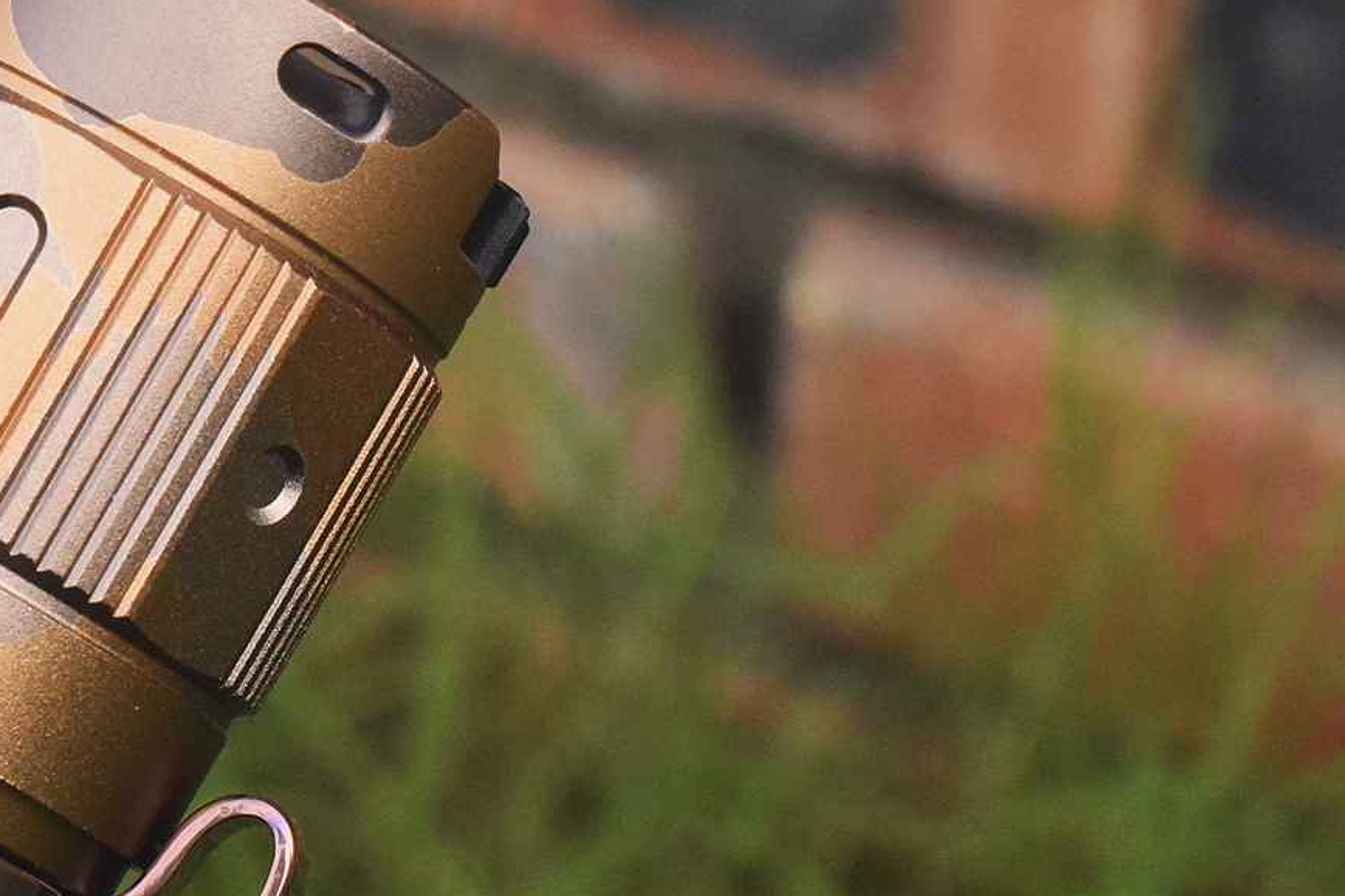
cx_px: -191
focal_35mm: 190
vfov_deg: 7.2
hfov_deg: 10.7
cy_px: 729
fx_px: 7101
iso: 3200
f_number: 14
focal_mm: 55
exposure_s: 1/800
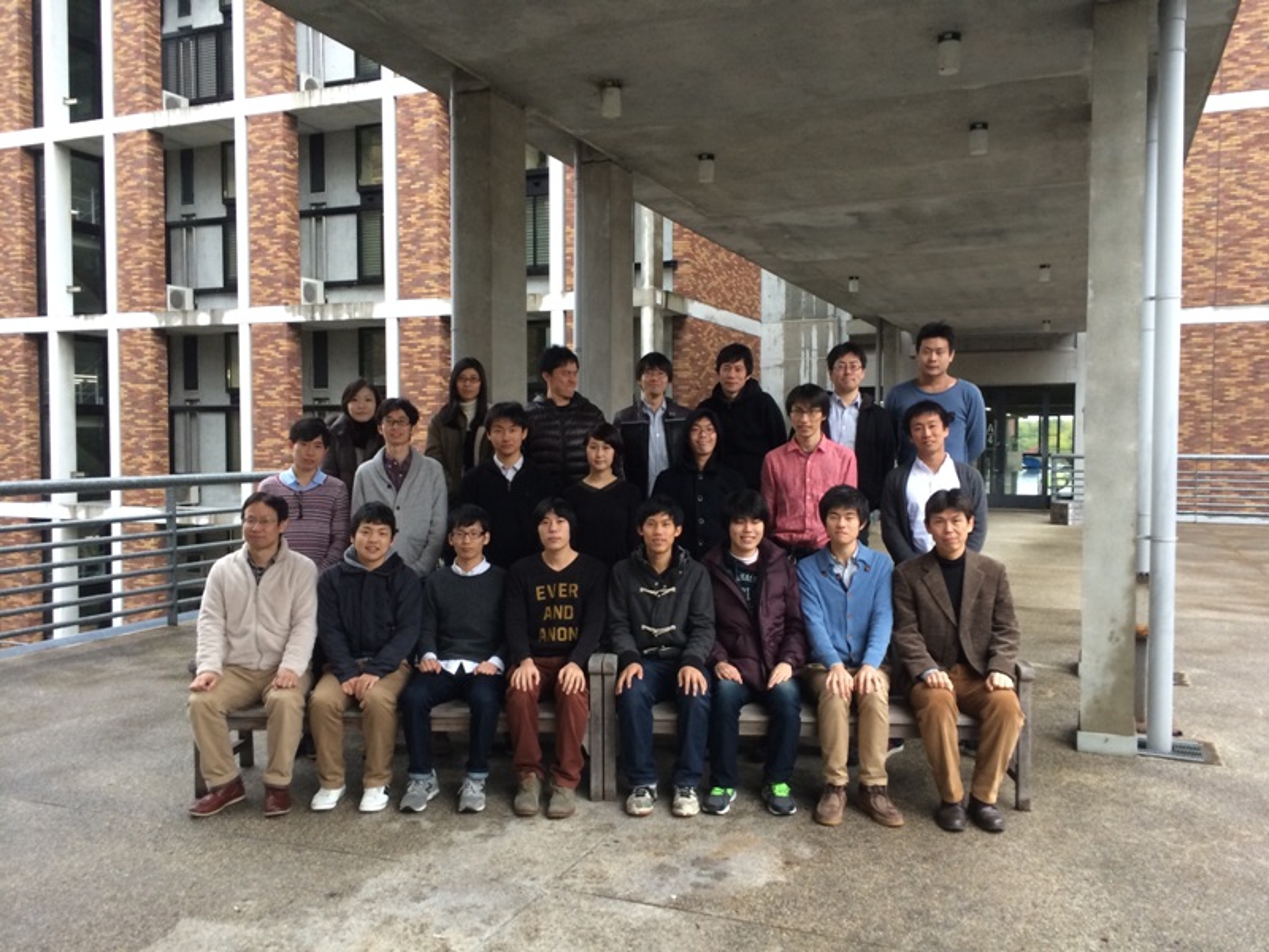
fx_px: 1100
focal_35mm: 30
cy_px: 476
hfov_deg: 60.0
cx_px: 634
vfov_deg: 46.8
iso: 50
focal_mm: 4.12
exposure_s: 1/30
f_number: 2.2
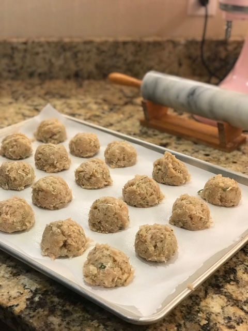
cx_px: 124
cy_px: 166
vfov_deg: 33.8
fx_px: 544
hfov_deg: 25.7
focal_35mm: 57
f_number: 2.8
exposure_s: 1/50
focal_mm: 6.6
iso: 160
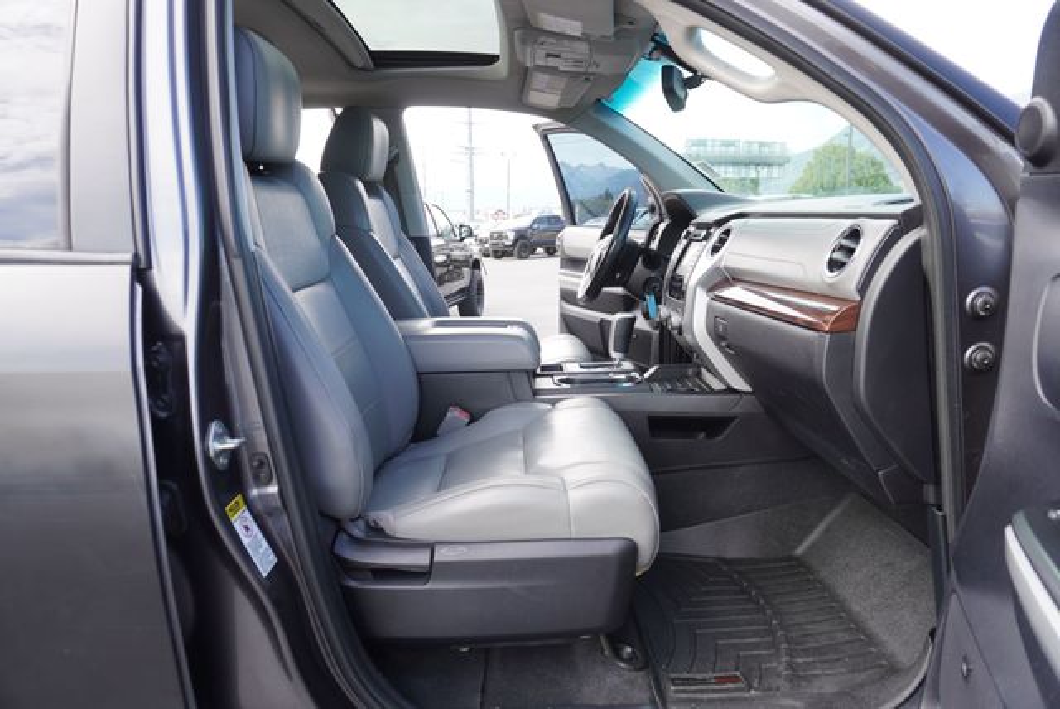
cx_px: 530
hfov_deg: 73.7
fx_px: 707
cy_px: 354
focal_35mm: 24
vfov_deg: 53.2
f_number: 4.5
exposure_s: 1/80
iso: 100
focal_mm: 16
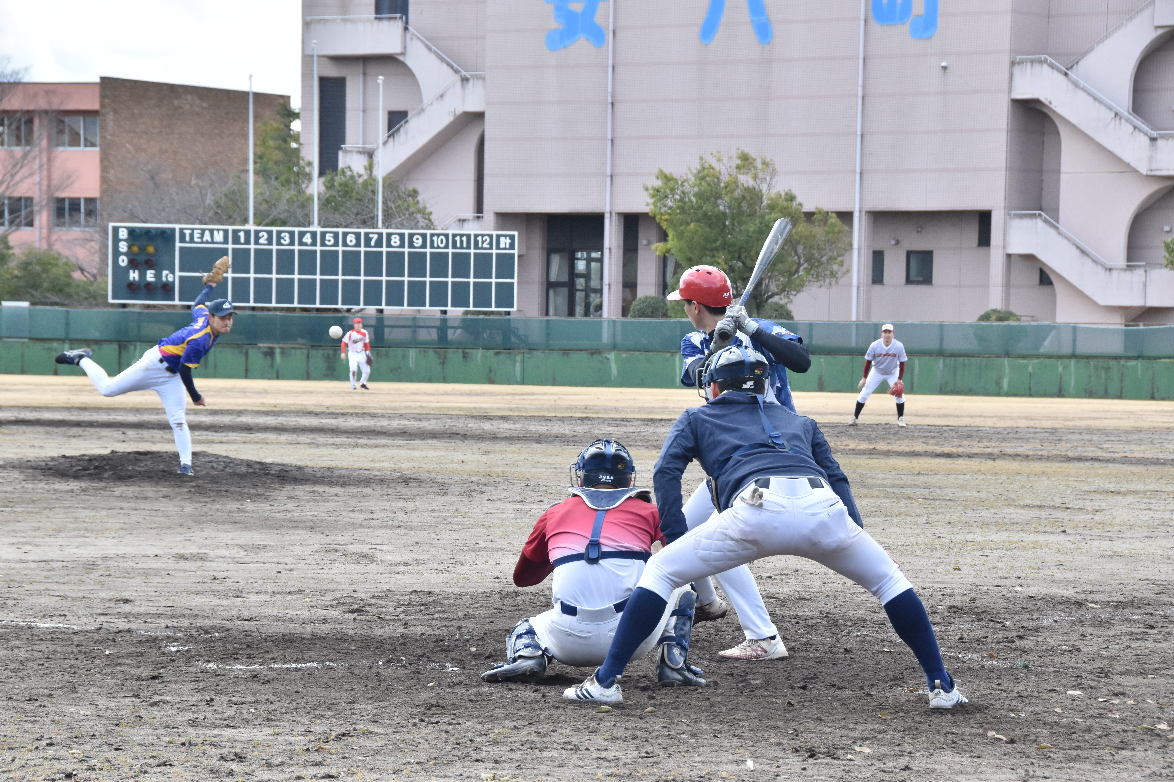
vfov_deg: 10.2
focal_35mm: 135
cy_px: 391
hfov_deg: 15.2
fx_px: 4402
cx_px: 587
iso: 800
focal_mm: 90
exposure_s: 1/800
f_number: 8
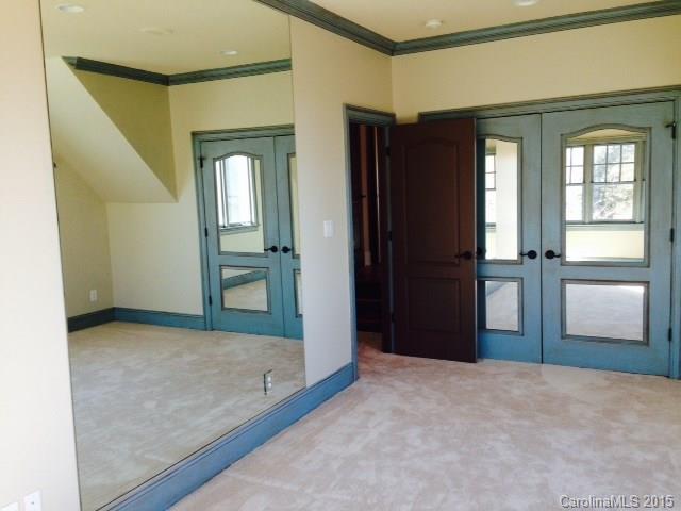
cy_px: 256
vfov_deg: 42.9
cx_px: 340
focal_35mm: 33
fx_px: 649
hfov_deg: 55.4
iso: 64
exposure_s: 1/60
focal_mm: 4.12
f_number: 2.4
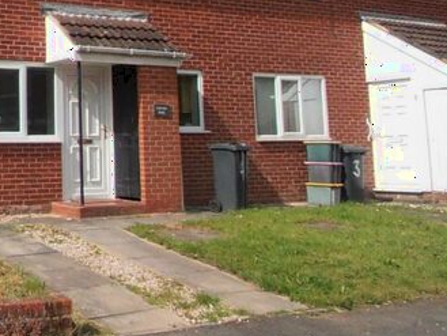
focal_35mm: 51
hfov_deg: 34.1
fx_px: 659
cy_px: 67
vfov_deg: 28.0
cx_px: -1
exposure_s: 1/800
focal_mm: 4.2
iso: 250
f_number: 7.9
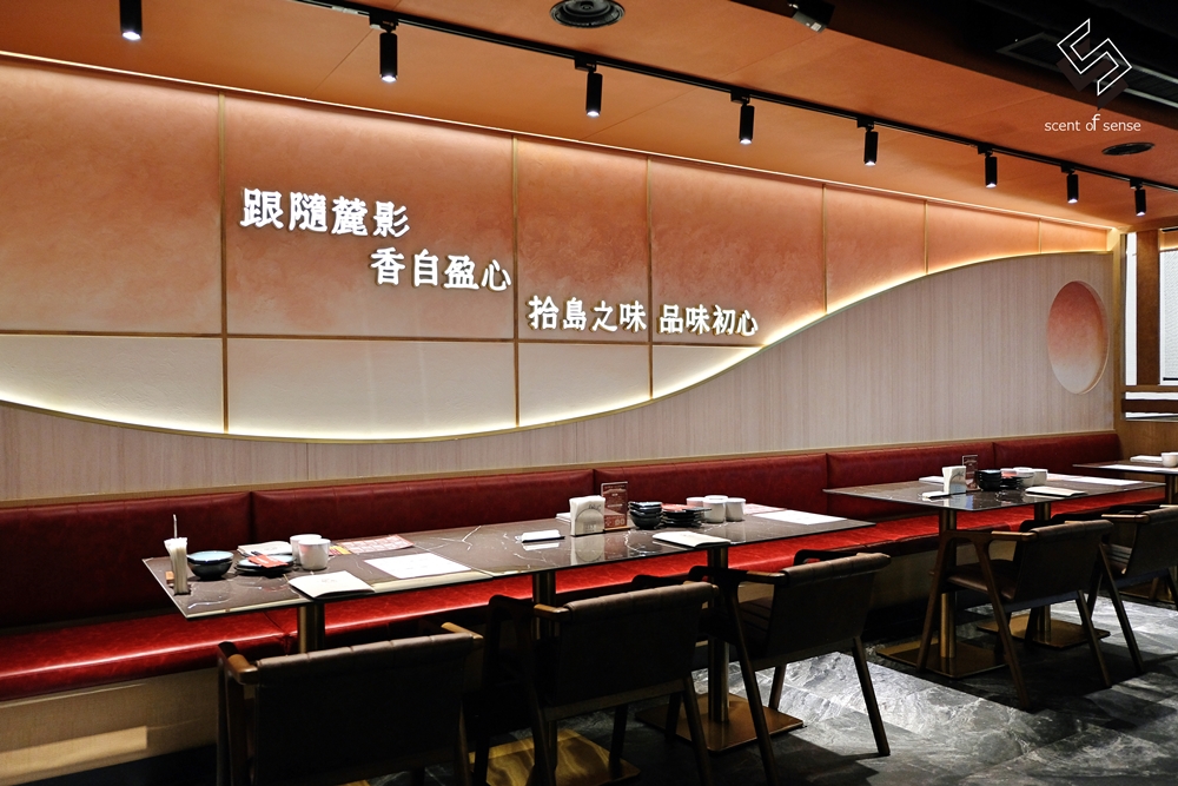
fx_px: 884
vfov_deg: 47.9
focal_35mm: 27
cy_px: 393
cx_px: 589
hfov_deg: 67.4
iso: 800
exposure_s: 1/34
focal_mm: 18
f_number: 2.8
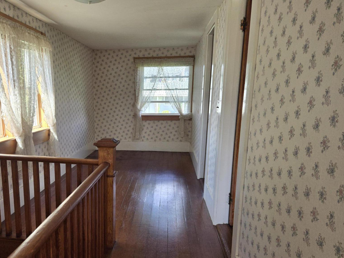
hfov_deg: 58.9
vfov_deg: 46.5
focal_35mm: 30
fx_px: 298
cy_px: 157
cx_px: 122
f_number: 1.8
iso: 80
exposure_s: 1/180
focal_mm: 5.4
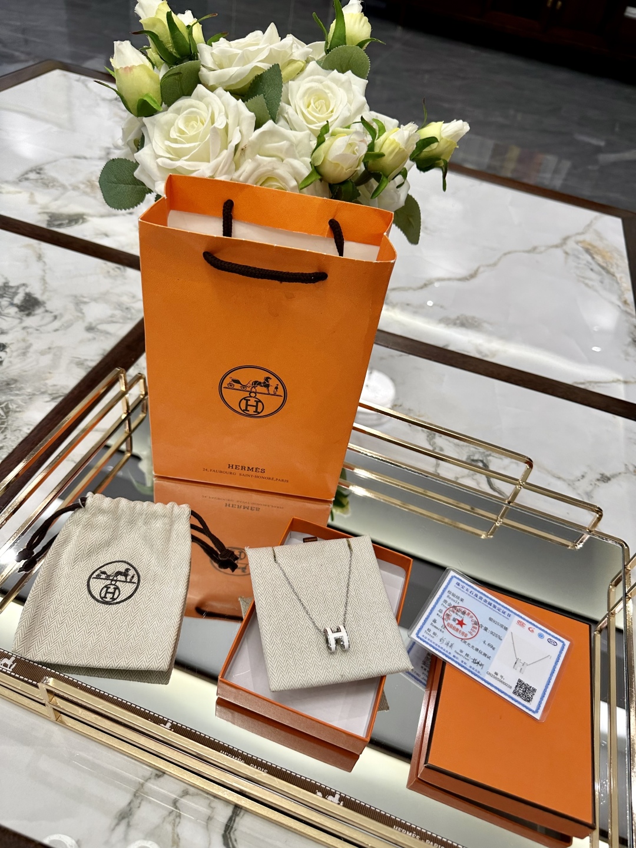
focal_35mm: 24
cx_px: 318
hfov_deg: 56.8
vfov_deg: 71.6
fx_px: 588
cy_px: 424
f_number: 1.78
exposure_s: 1/100
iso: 160
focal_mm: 6.86
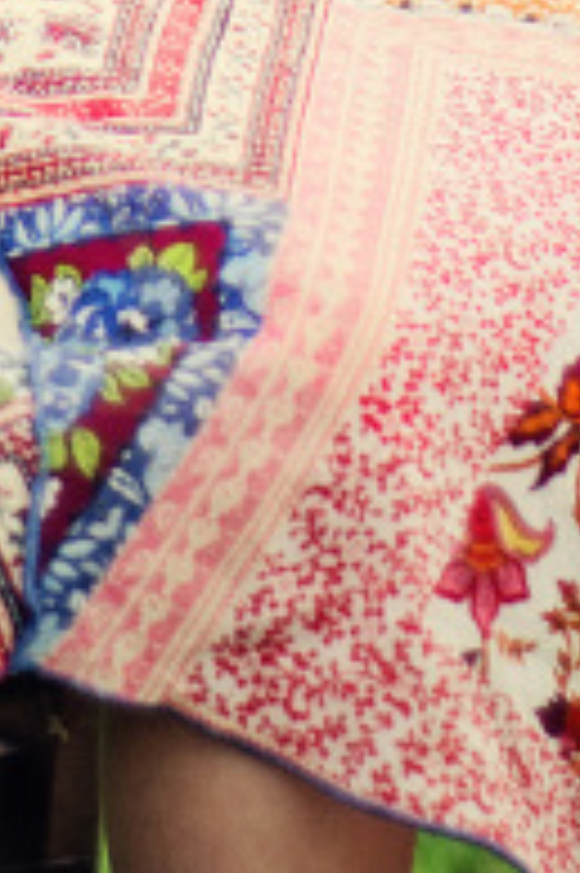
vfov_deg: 7.2
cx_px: -198
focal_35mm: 280
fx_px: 6778
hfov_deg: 4.9
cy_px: -724
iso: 160
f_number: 1.8
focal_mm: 50
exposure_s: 1/1000
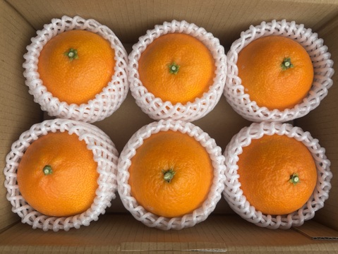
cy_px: 127
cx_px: 169
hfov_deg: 67.3
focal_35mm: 26
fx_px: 254
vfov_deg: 53.1
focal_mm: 5.96
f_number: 1.6
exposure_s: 1/1205
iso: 50
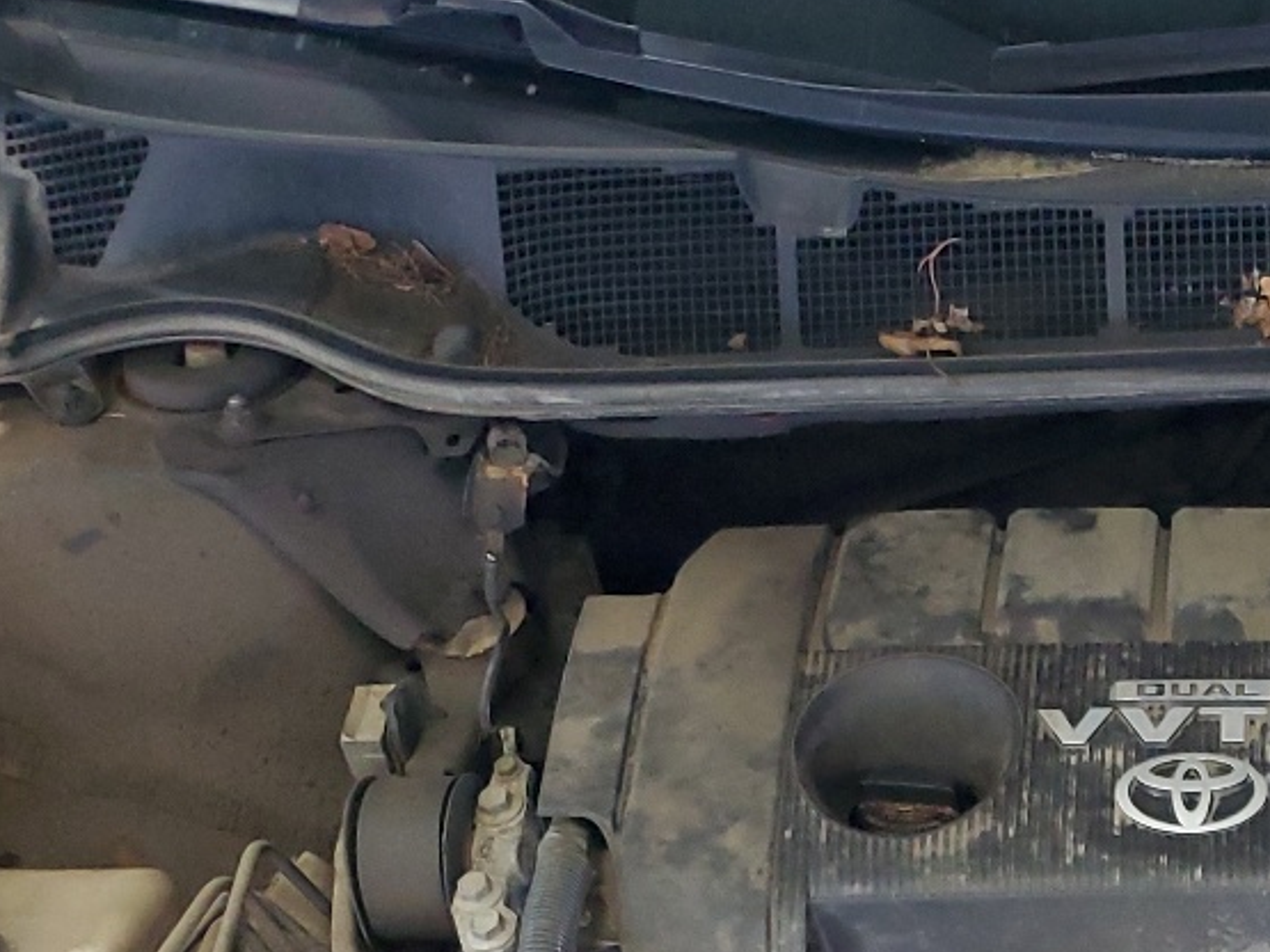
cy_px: 1190
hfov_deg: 24.0
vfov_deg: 18.4
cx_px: 1462
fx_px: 2751
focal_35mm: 75
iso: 222
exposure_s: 1/60.2
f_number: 1.5
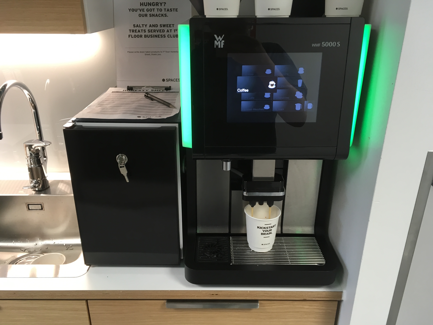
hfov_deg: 61.7
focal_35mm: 29
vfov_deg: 48.2
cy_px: 162
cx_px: 216
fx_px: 363
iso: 80
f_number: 2.2
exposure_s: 1/33
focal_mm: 4.15
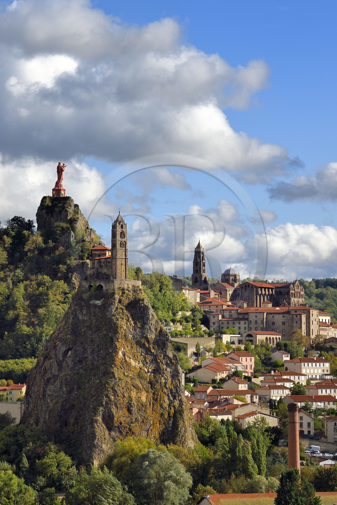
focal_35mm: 112
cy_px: 252
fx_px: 1573
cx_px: 168
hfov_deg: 12.2
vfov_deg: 18.3
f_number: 13
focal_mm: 112
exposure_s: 1/250
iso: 200
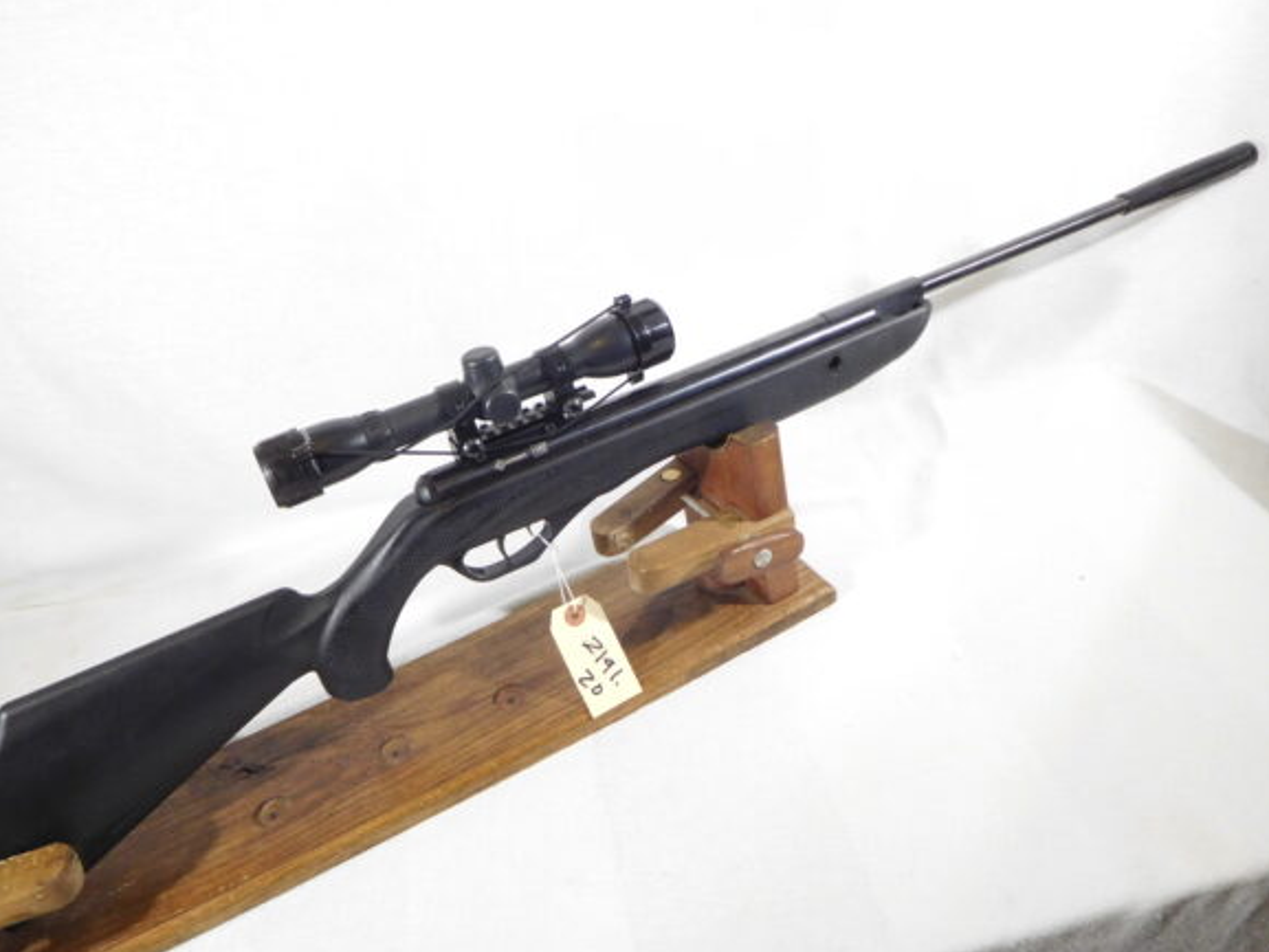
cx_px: 622
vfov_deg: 53.1
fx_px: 953
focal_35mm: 26
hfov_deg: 67.3
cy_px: 466
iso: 320
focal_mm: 4.5
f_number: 3.4
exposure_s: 1/30
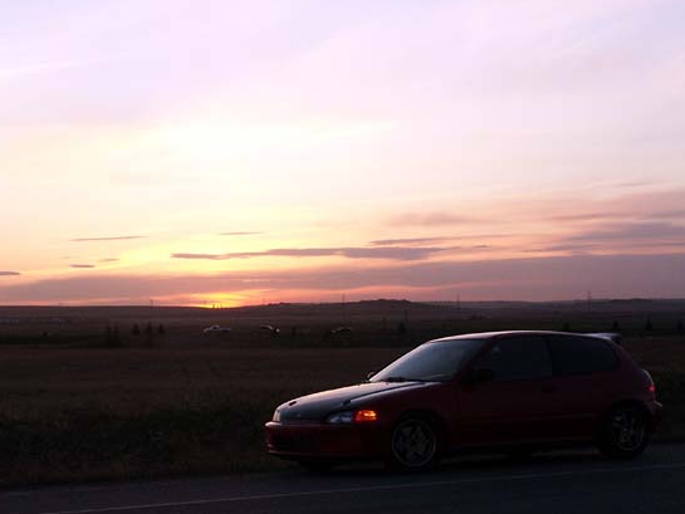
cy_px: 265
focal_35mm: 94
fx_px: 1861
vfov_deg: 15.7
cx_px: 210
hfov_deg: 20.8
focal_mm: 16.02
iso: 100
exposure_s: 1/125
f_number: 4.5
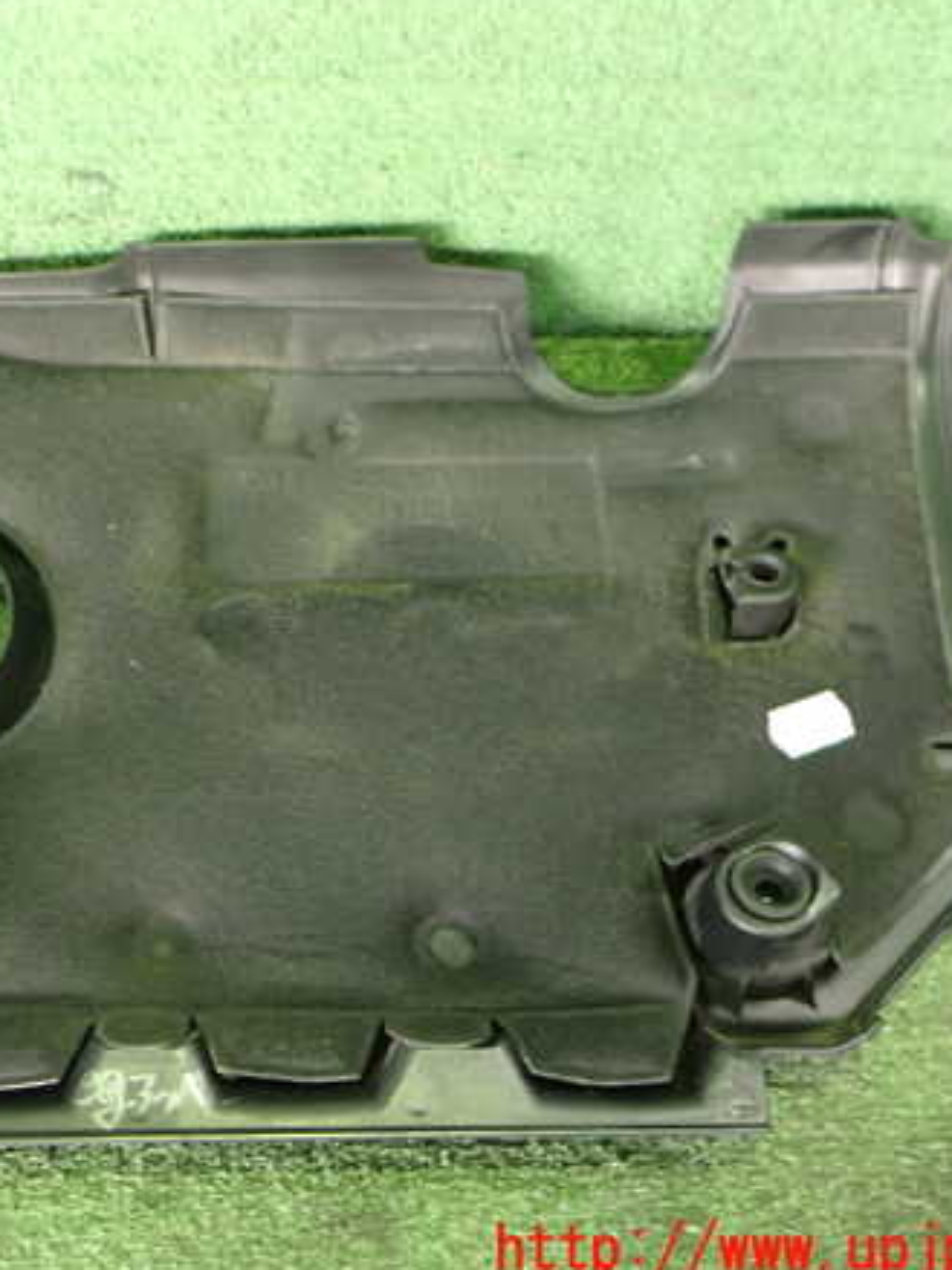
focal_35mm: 41
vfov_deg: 45.8
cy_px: 636
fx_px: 1504
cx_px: 281
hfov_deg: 34.6
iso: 800
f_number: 2.3
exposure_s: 1/25
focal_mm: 5.4
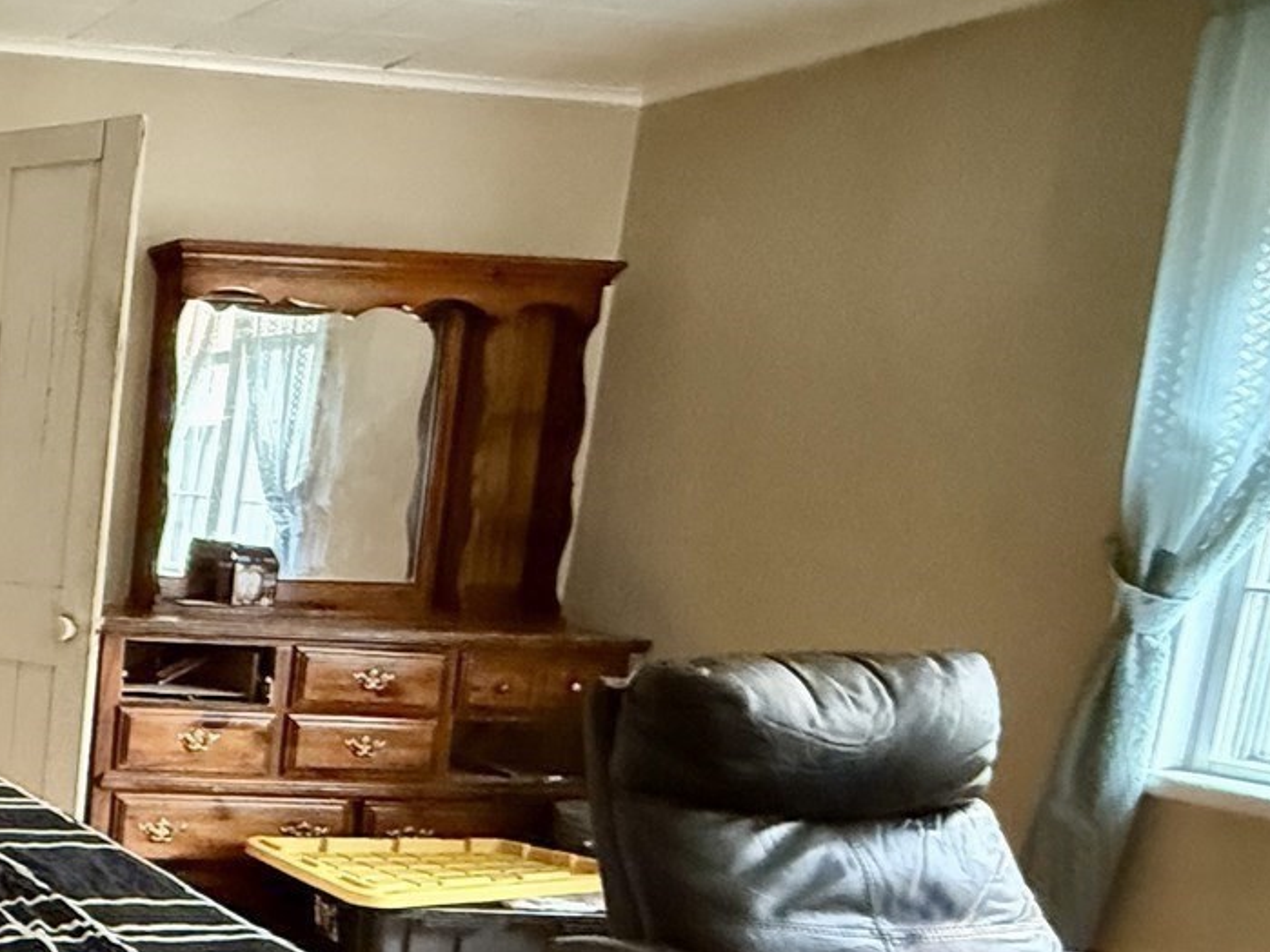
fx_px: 1504
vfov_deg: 34.8
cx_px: -436
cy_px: 634
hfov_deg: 32.4
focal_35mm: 41
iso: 1250
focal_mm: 2.22
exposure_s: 1/60
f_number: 2.2
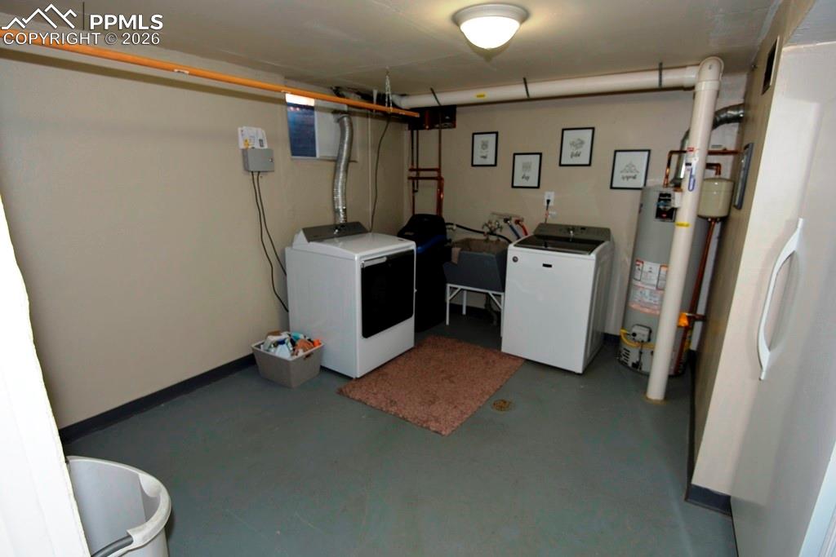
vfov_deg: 67.4
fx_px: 418
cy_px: 278
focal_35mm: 18
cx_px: 418
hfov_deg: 90.0
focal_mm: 18
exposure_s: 1/60
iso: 100
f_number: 4
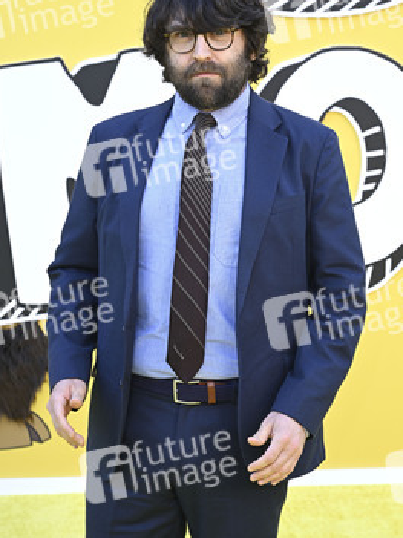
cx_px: 202
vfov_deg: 24.1
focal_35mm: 81
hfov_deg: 18.2
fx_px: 1258
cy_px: 238
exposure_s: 1/200
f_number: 7.1
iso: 640
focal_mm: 74
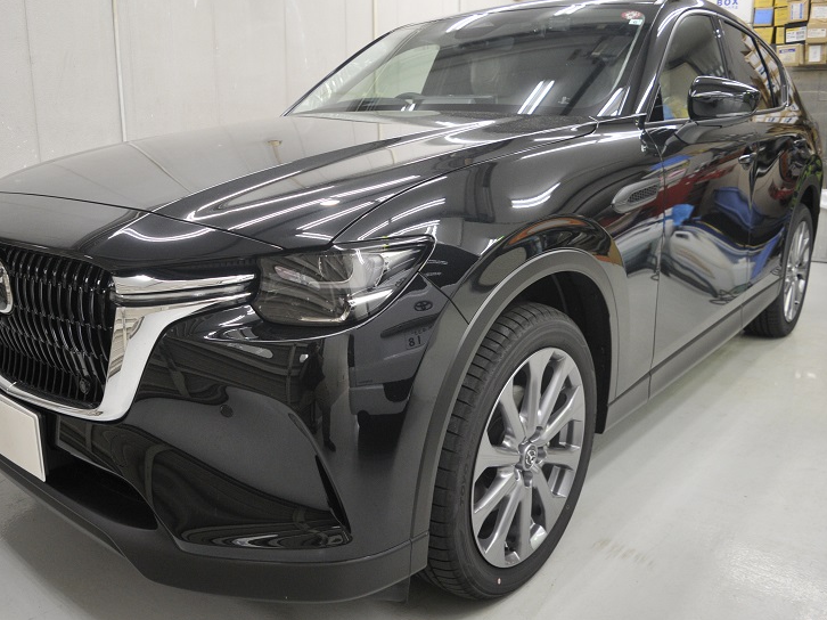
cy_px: 312
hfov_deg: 59.8
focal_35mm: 30
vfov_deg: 46.8
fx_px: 716
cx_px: 360
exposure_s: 1/160
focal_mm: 18
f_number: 3.5
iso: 720
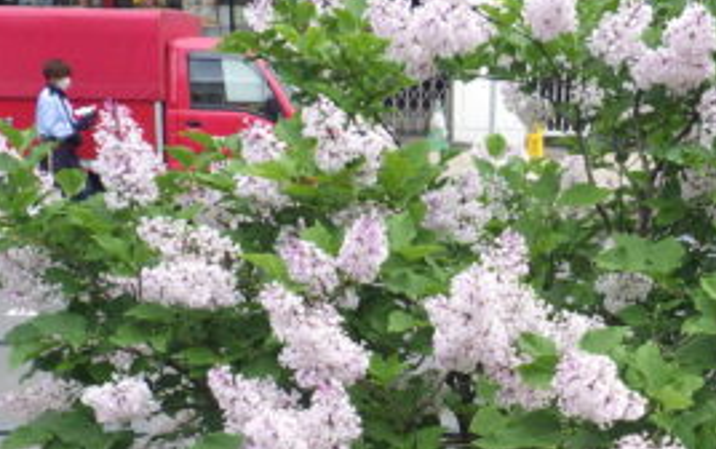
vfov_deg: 20.4
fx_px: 1230
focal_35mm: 63
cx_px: 522
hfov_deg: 31.9
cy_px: 384
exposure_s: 1/250
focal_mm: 5
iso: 125
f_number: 4.2
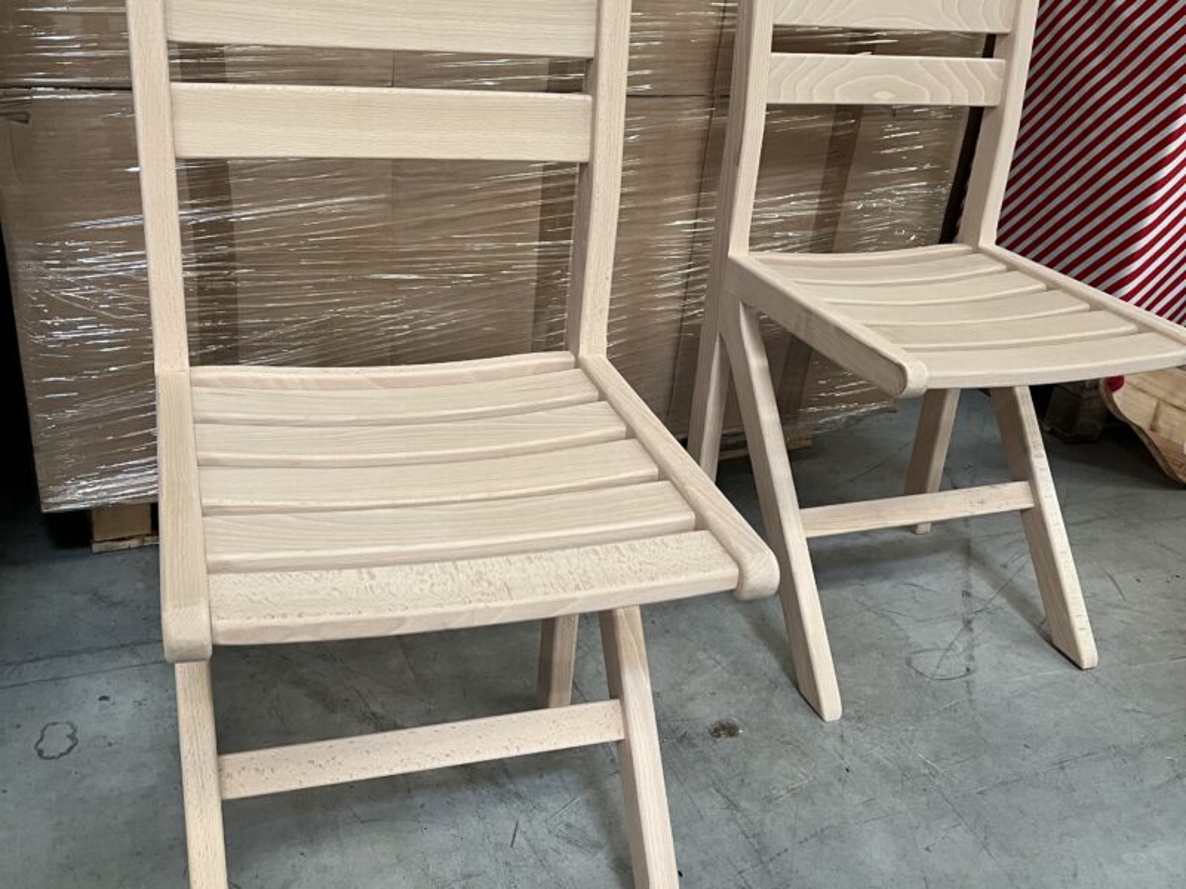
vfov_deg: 53.1
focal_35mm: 26
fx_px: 891
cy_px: 444
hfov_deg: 67.3
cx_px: 593
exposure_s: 1/60
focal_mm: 5.1
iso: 250
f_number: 1.6
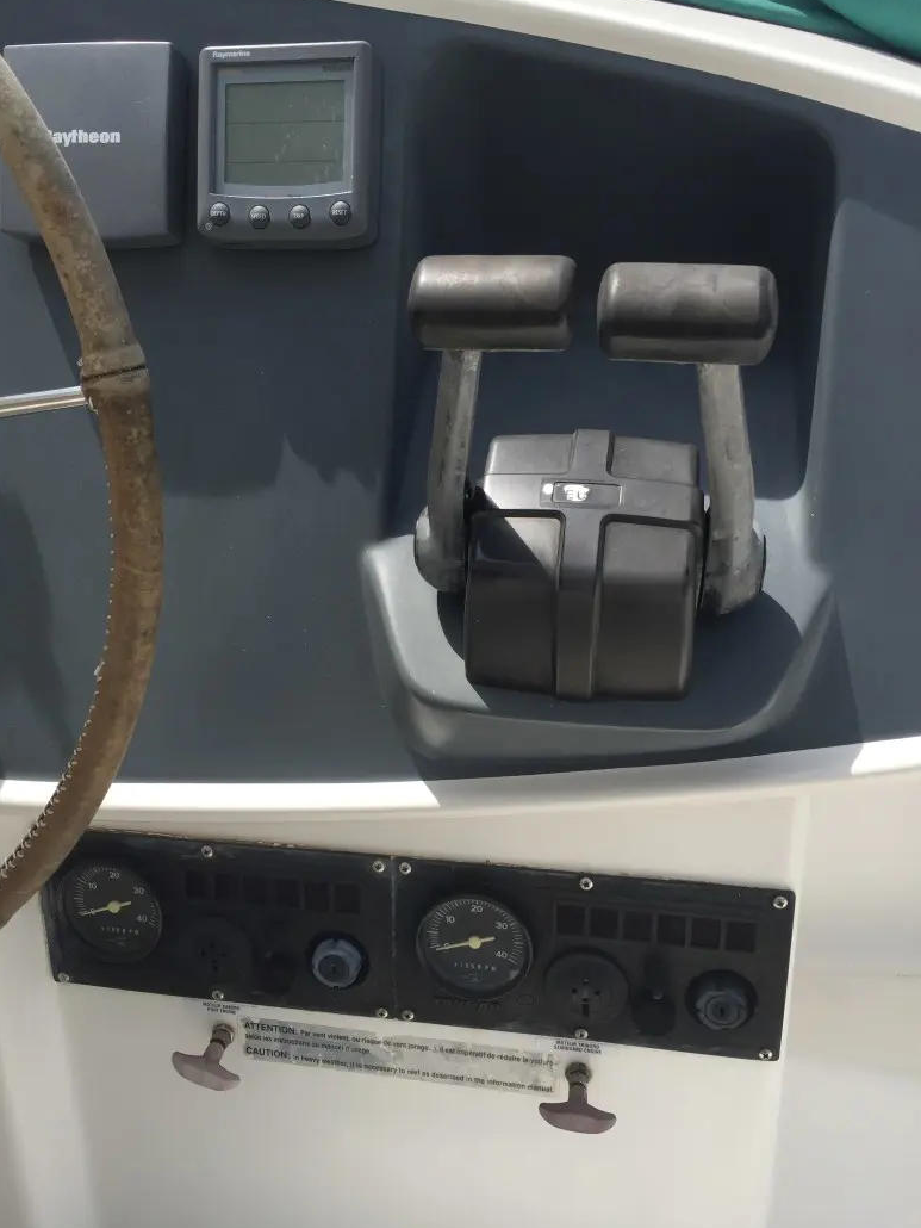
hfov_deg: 46.8
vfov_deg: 60.0
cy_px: 620
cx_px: 446
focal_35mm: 30
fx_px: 1064
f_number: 2.2
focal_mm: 4.15
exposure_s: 1/1721
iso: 32
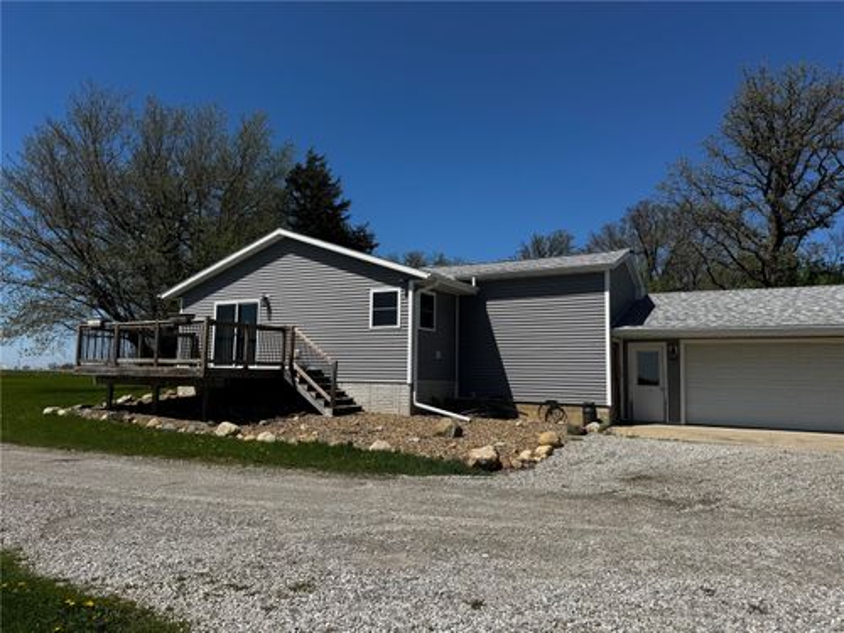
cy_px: 316
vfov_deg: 56.8
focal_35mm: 24
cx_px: 422
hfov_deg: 71.6
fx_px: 585
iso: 80
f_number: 1.78
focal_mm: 6.76
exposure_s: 1/6410
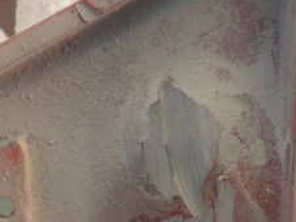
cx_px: 157
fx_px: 624
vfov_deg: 19.3
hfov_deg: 26.7
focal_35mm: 73
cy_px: 243
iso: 125
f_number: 2.6
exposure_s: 1/30
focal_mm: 4.65
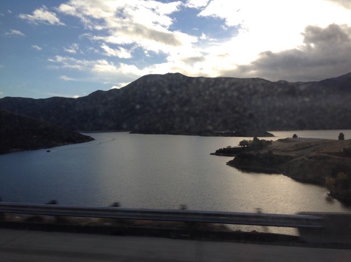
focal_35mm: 35
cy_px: 131
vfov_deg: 40.6
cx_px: 176
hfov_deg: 52.7
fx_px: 354
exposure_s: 1/196
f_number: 2.4
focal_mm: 4.28
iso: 50
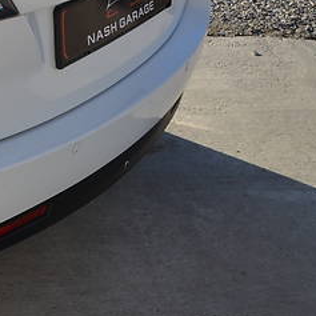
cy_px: -26
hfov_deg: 18.5
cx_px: -115
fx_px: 888
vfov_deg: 19.4
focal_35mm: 86
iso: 100
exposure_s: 1/200
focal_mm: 20
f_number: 7.1
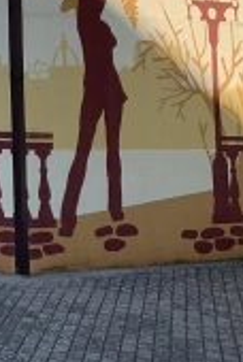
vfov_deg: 19.4
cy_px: -75
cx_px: -305
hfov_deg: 11.8
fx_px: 998
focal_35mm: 99
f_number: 1.8
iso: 25
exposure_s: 1/815
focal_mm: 4.25
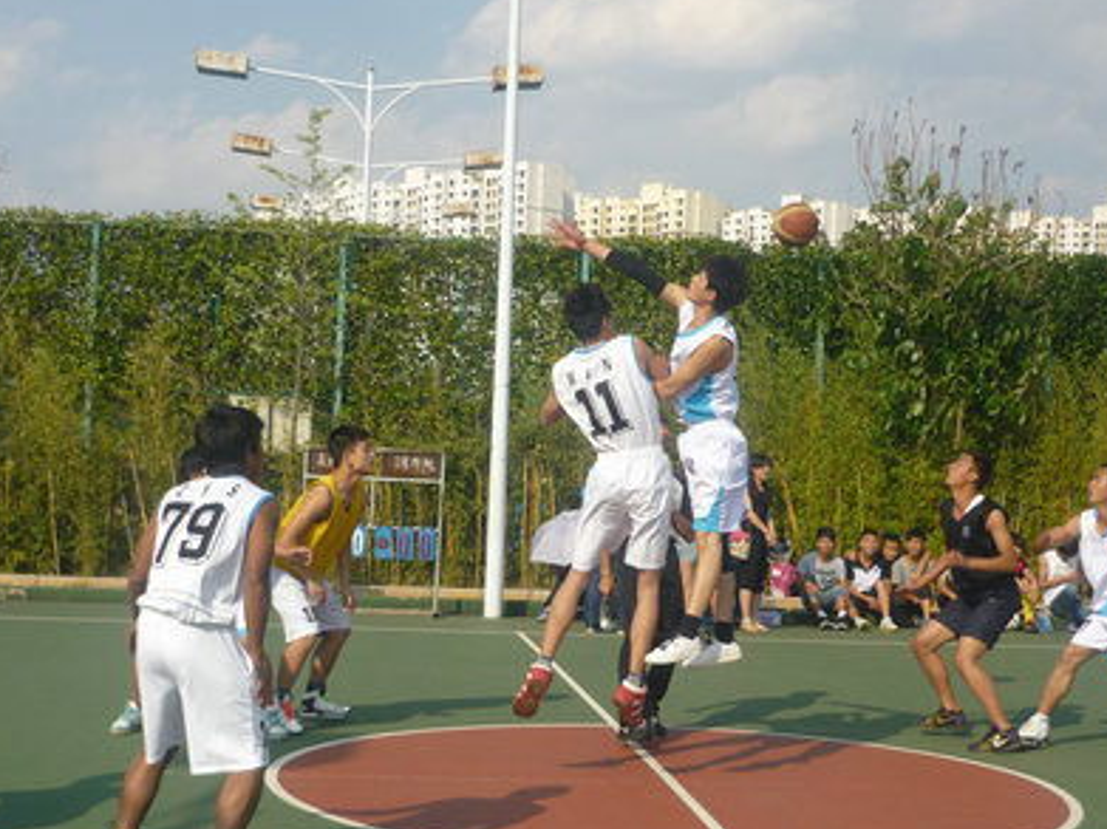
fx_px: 1726
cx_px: 555
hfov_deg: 35.6
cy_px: 492
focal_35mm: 54
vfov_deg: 27.0
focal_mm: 7.2
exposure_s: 1/160
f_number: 9
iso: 100
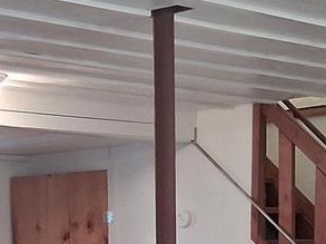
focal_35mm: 128
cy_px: 413
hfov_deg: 15.2
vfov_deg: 10.9
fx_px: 1204
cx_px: 12
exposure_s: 1/50
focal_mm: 3.98
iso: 320
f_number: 1.8
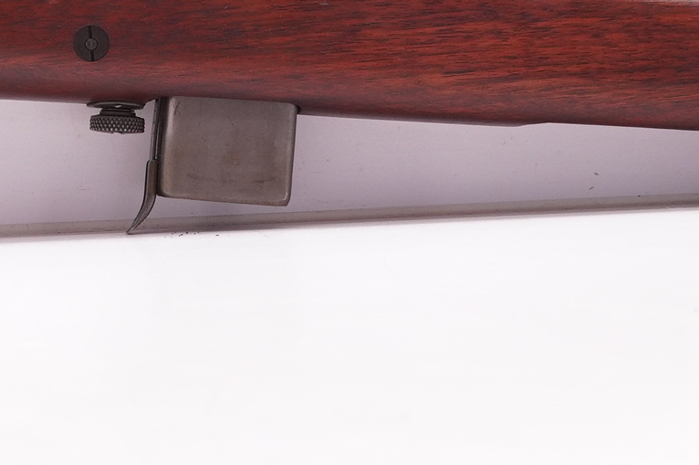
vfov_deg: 12.8
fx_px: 2056
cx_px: -18
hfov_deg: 18.7
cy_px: 89
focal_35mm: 106
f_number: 5.6
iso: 800
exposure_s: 1/125
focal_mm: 18
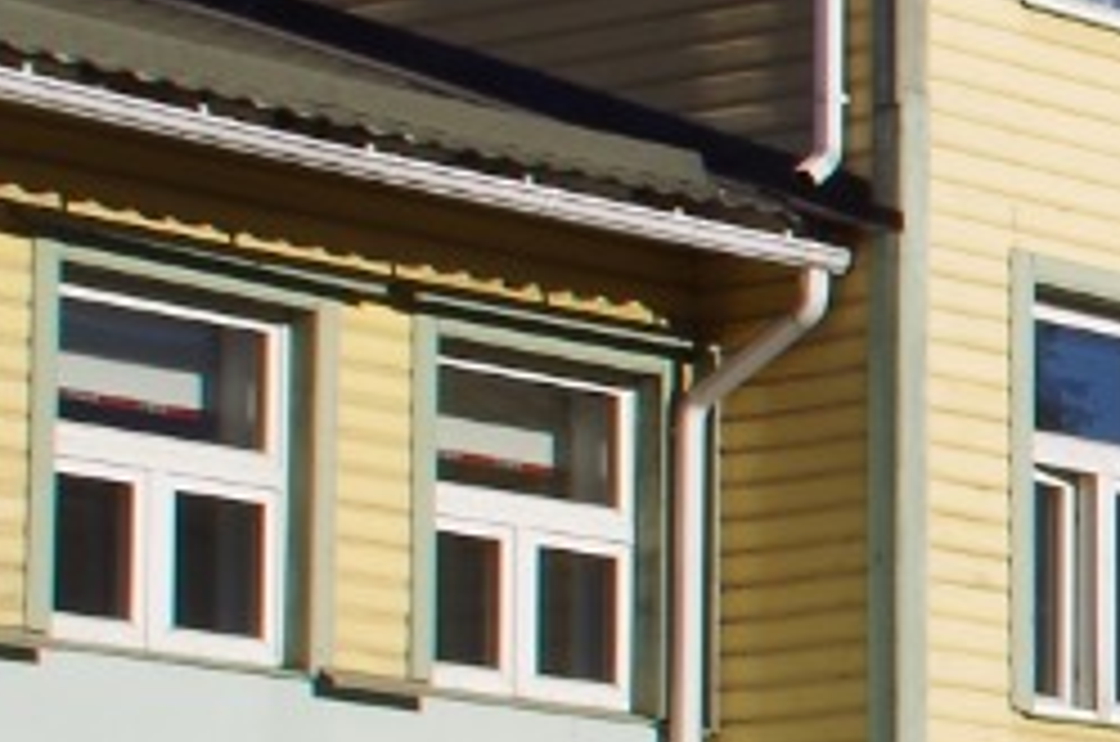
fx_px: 7328
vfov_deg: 5.8
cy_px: 481
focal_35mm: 236
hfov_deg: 8.2
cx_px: 2366
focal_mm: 24
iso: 100
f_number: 13
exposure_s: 1/160
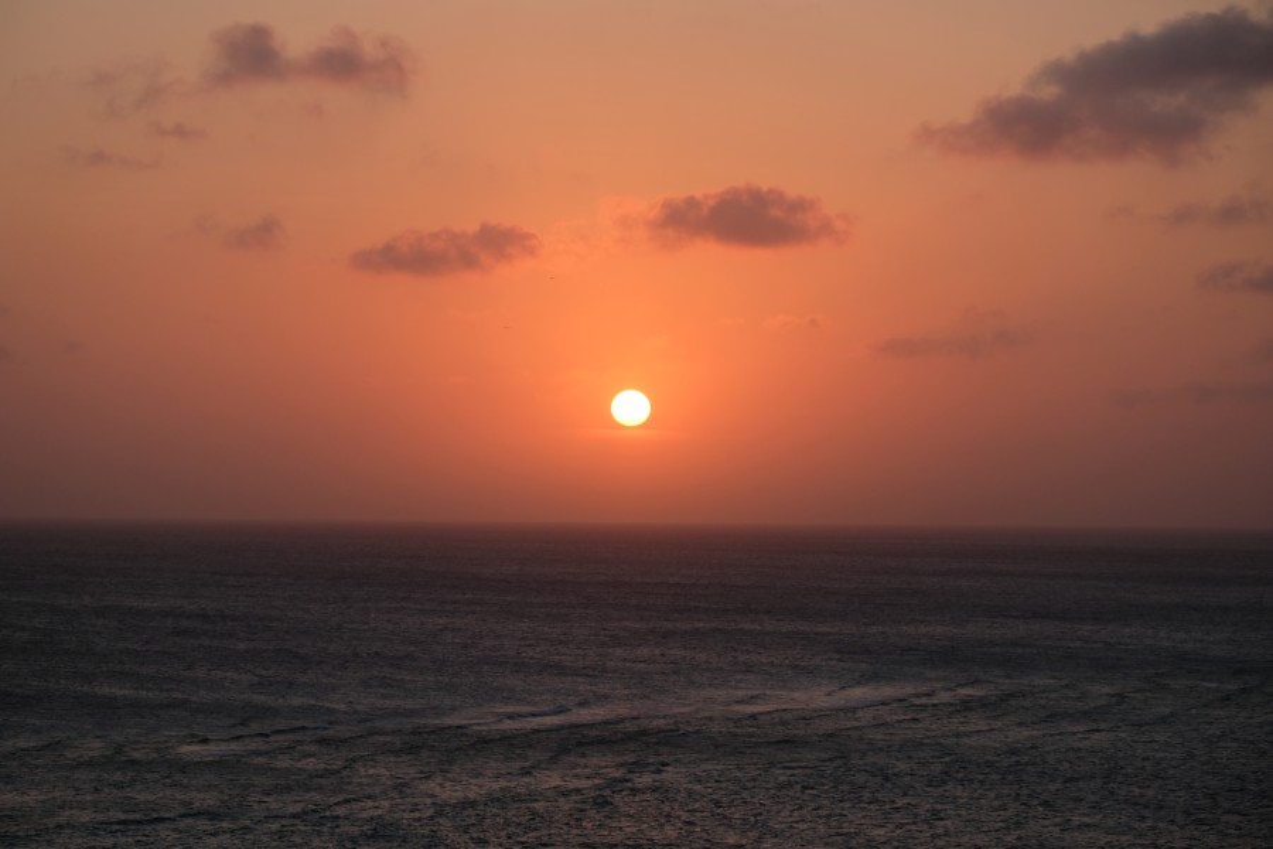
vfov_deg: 13.0
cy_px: 424
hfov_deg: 19.5
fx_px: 3713
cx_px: 636
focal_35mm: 105
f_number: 5.6
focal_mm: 70
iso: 400
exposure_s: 1/1400
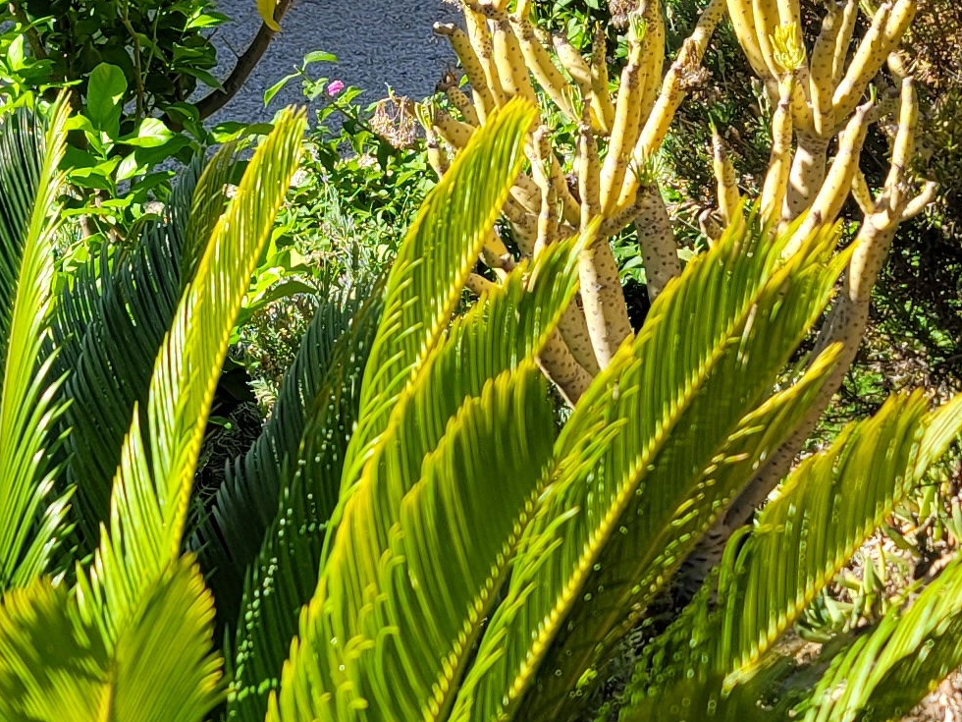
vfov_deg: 14.2
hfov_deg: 19.3
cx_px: 549
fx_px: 2835
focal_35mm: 102
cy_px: -85
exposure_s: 1/483
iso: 20
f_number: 1.8
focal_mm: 7
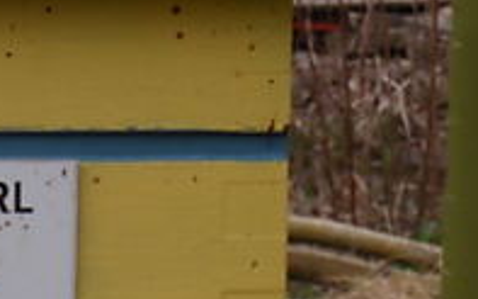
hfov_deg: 9.7
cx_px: -347
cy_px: 301
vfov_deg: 6.3
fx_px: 2696
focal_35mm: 207
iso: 64
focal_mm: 8.69
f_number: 4.2
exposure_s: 1/125
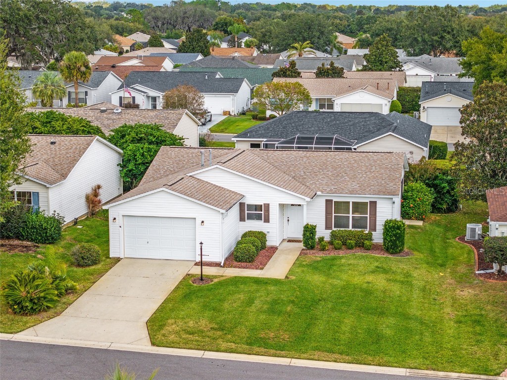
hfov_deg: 27.8
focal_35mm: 70
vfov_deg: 21.0
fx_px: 1025
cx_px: 254
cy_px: 190
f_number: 2.8
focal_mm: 19.35
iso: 100
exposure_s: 1/20
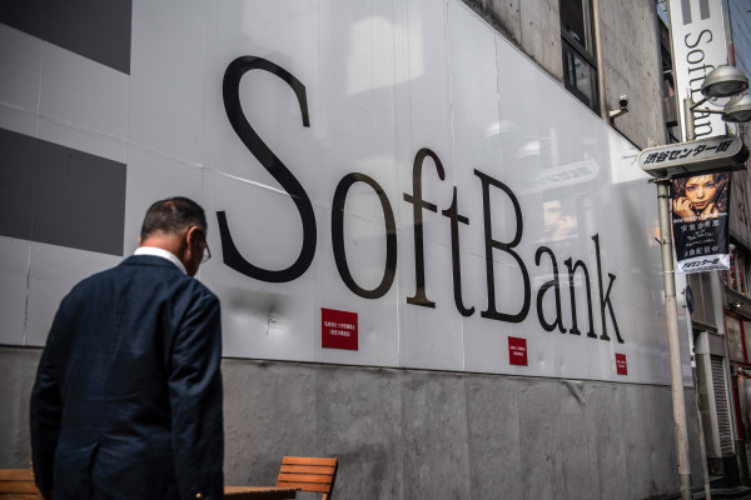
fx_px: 793
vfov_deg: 35.1
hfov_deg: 50.7
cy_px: 250
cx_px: 376
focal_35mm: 38
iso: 400
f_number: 4
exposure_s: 1/1600
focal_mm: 38
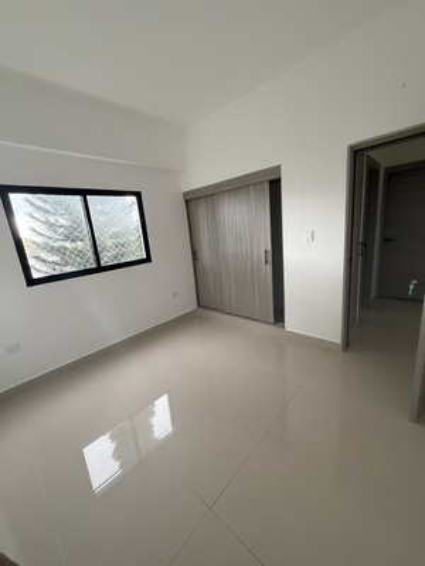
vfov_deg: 102.1
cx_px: 212
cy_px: 283
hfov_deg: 85.7
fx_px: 229
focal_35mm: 14
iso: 400
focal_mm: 2.22
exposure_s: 1/60
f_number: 2.2
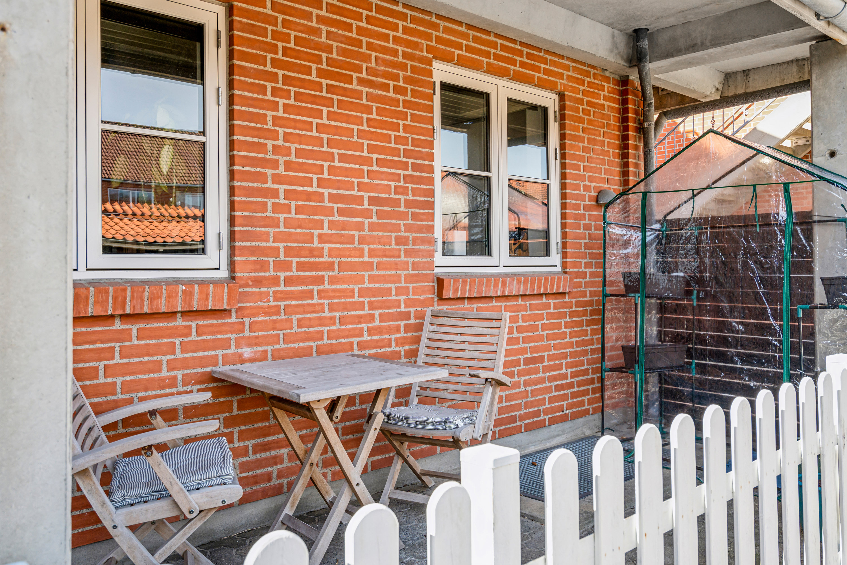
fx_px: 659
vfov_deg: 46.4
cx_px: 424
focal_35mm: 28
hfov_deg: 65.5
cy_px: 282
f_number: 5.6
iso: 400
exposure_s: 1/500
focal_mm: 28
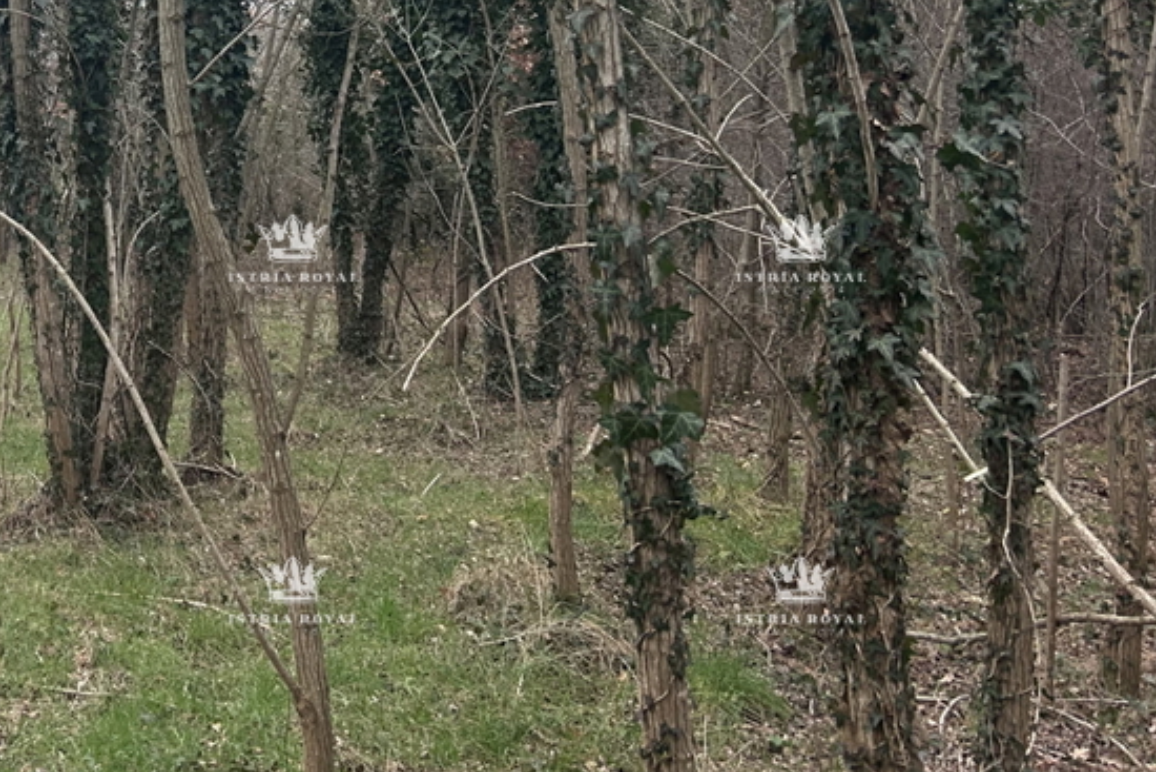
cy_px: -36
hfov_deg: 31.0
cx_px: -48
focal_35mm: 59
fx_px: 1895
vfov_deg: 22.0
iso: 50
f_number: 1.5
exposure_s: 1/509
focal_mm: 5.7
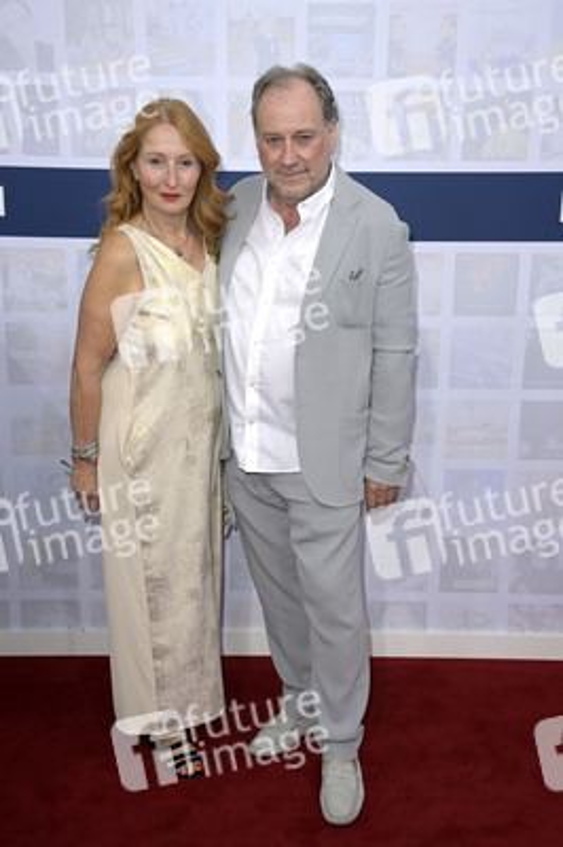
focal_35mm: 44
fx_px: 1034
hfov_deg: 30.5
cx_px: 282
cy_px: 424
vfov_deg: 44.5
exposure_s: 1/200
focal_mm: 44
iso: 400
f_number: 7.1
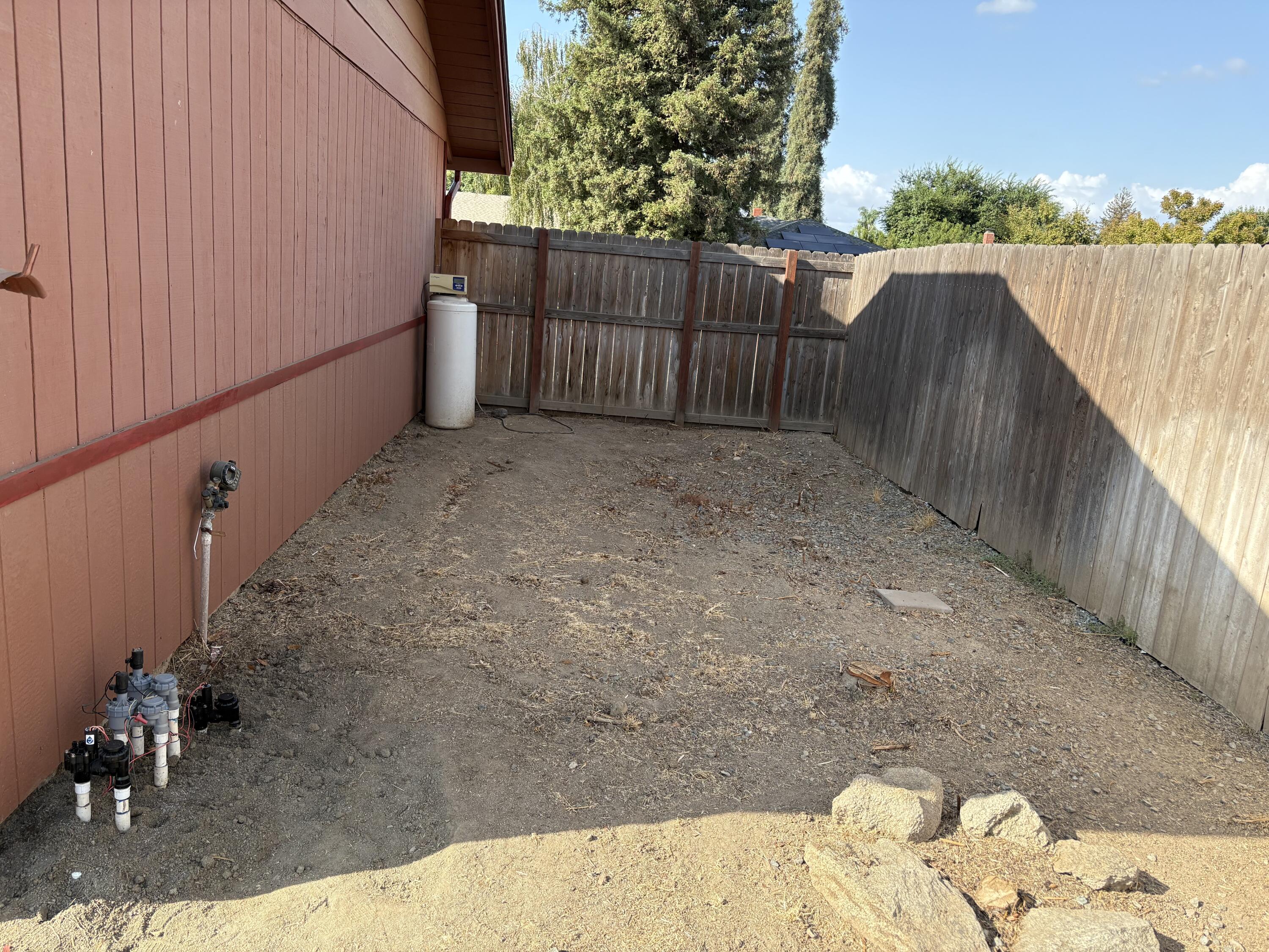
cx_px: 634
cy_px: 476
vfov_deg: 53.1
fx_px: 953
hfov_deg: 67.3
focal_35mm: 26
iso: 64
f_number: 1.6
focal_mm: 5.96
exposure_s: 1/1196
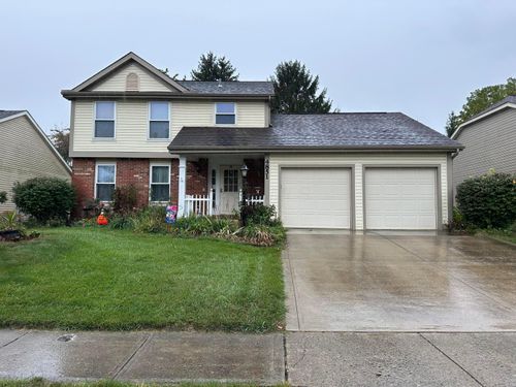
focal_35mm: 24
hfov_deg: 71.6
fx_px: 358
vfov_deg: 56.8
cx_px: 258
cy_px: 194
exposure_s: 1/334
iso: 80
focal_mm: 6.86
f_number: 1.78
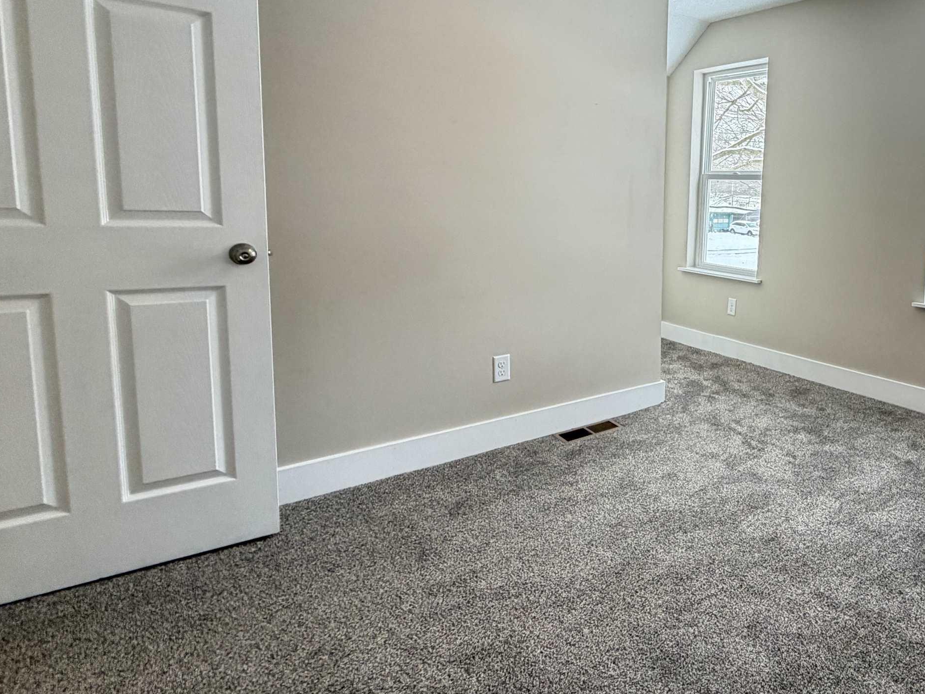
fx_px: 615
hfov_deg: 66.7
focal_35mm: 23
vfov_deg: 58.3
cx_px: 746
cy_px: 268
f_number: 2.2
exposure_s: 1/60
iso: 250
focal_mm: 2.22
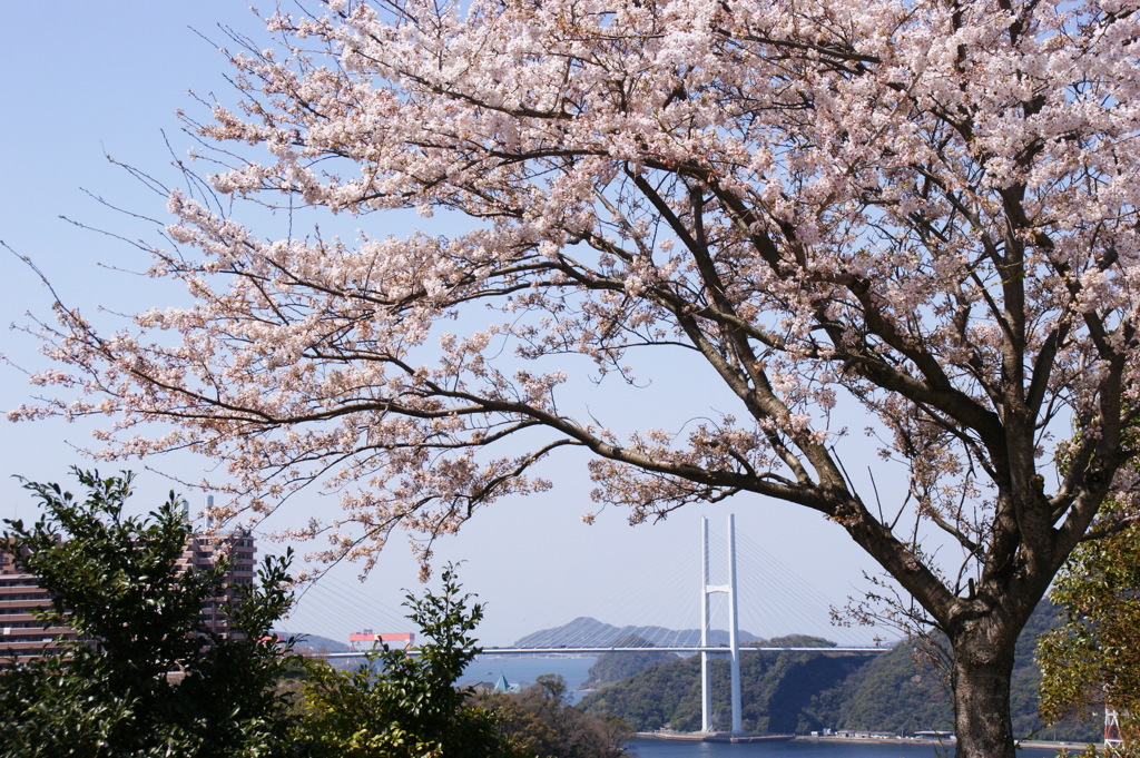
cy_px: 379
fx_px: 2373
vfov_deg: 18.2
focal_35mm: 75
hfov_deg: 27.0
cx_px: 570
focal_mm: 50
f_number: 8
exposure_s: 1/800
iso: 400
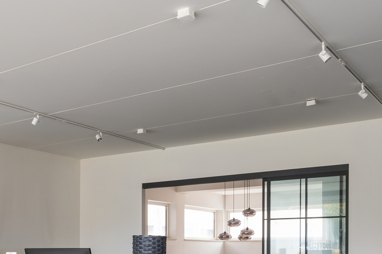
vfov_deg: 26.0
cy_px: 258
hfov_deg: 39.6
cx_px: 109
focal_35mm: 49
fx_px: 520
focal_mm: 16
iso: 250
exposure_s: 1/3
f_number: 10
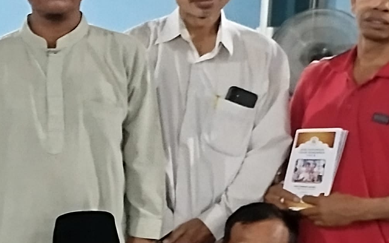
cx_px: -282
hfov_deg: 17.2
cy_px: 252
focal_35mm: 102
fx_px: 1081
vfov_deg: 12.7
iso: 800
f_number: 1.7
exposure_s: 1/17
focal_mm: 5.31
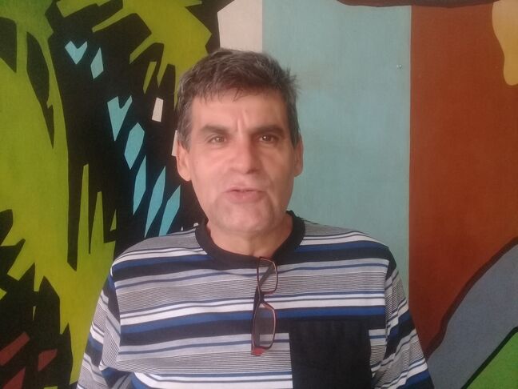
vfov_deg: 45.4
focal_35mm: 31
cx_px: 259
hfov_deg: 58.4
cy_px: 194
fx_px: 464
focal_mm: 3.3
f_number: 2.2
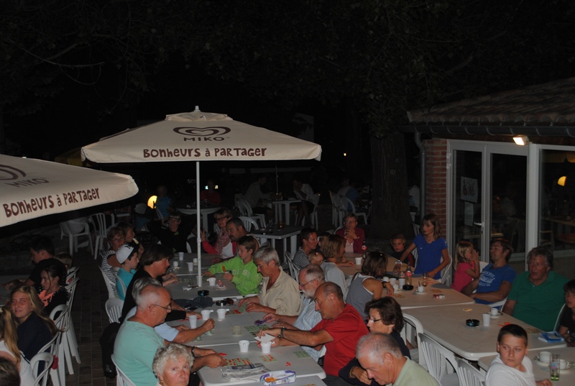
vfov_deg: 31.0
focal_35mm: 44
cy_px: 193
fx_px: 696
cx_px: 288
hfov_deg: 44.9
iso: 200
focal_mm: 29
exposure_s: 1/60
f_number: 4.5
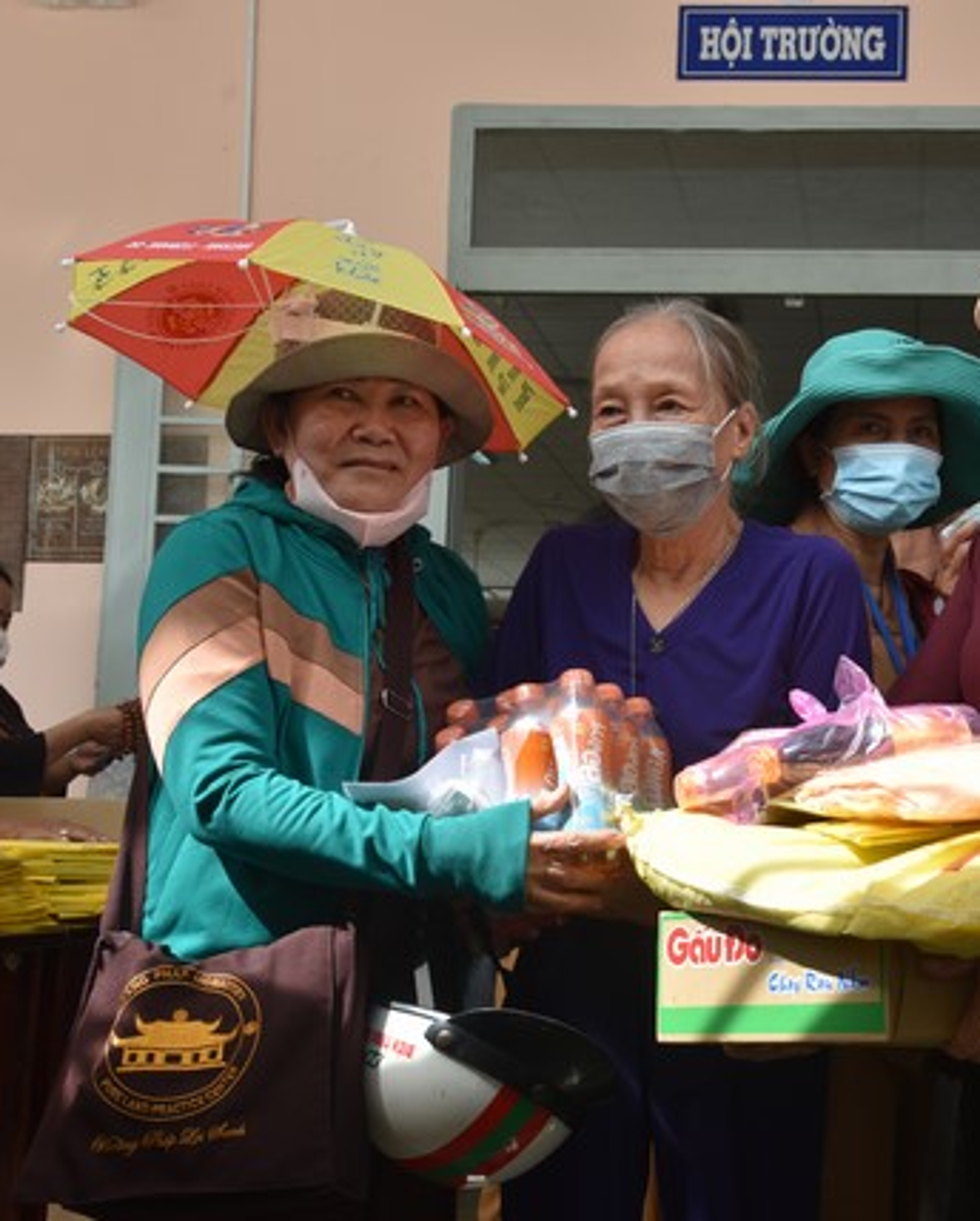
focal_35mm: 54
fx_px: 1955
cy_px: 609
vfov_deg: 34.7
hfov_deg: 27.6
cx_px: 783
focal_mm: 38
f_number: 8
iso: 280
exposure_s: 1/250
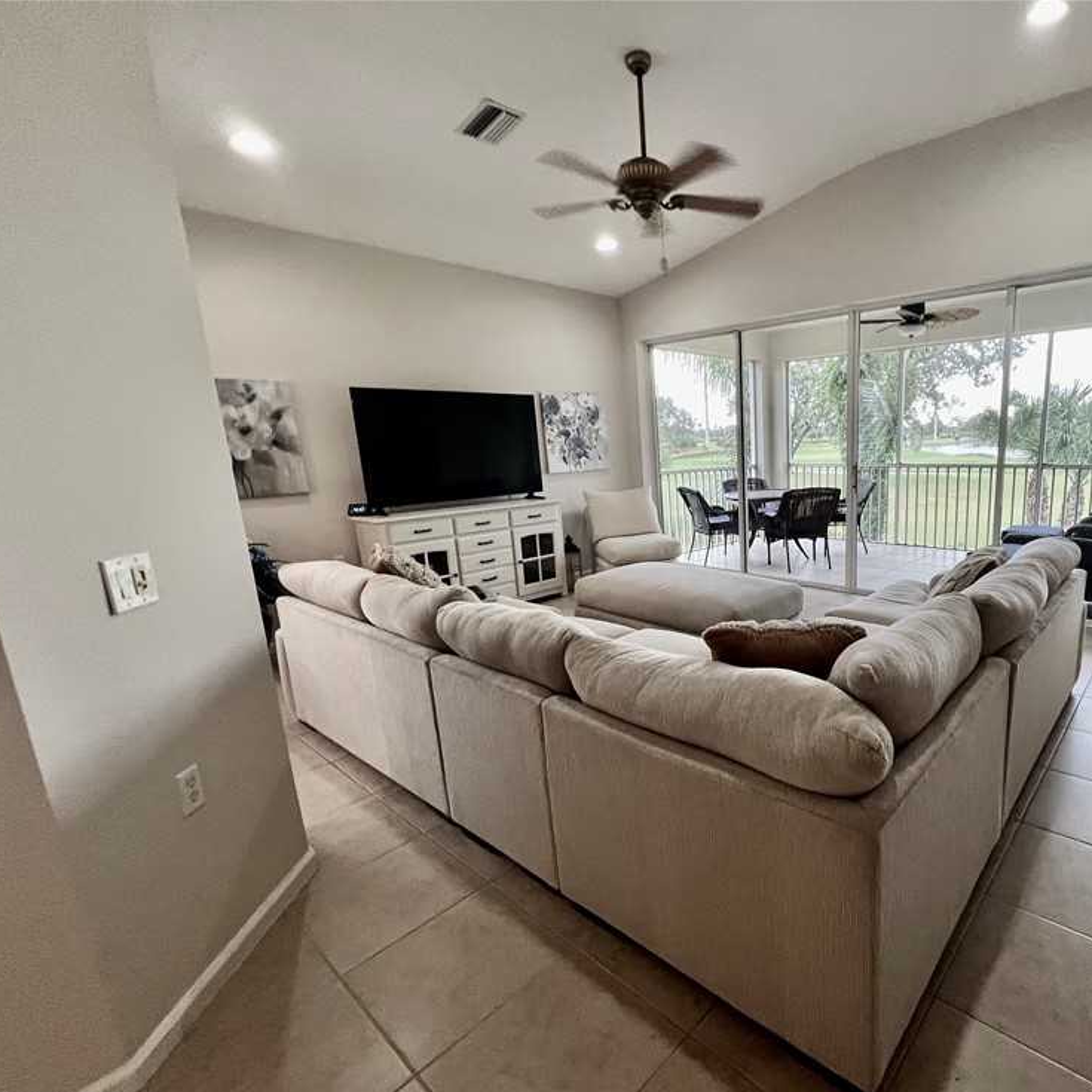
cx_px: 741
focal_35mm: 16
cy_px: 569
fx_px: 571
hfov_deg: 83.9
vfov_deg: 87.4
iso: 160
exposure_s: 1/60
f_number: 1.8
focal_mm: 1.57
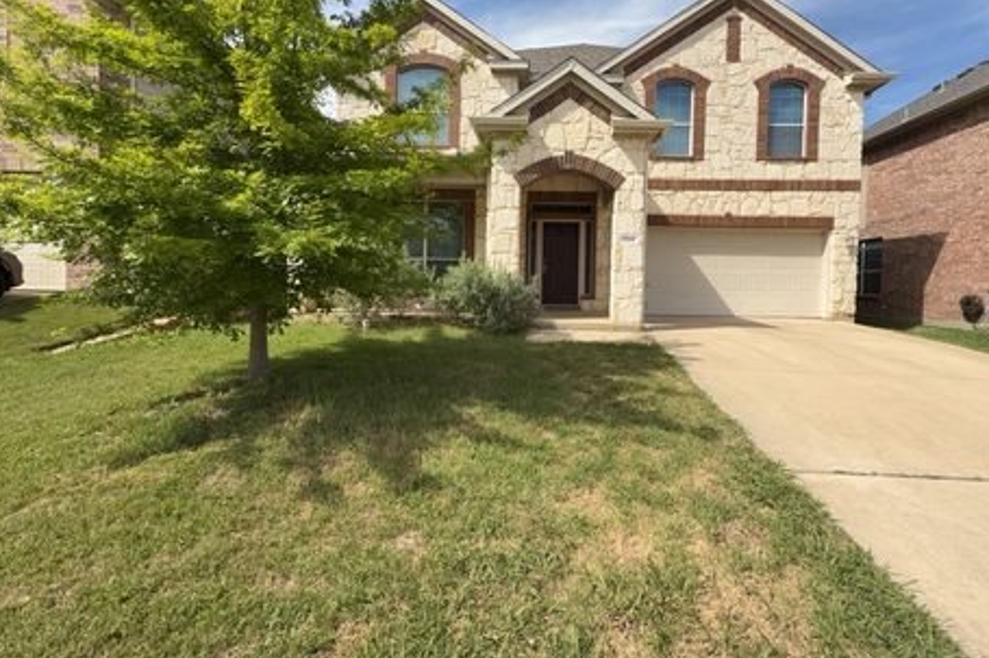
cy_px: 299
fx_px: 439
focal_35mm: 16
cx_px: 530
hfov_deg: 96.6
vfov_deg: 73.5
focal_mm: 2.22
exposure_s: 1/799
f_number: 2.2
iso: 20
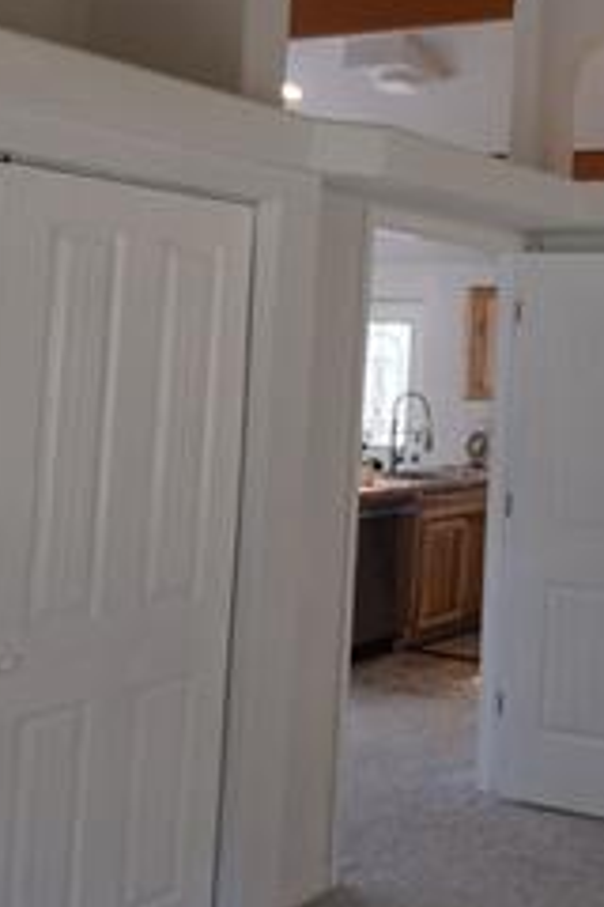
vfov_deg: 40.4
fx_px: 1208
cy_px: 276
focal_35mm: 48
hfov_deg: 25.9
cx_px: 666
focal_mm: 10
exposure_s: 1/100
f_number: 5
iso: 400
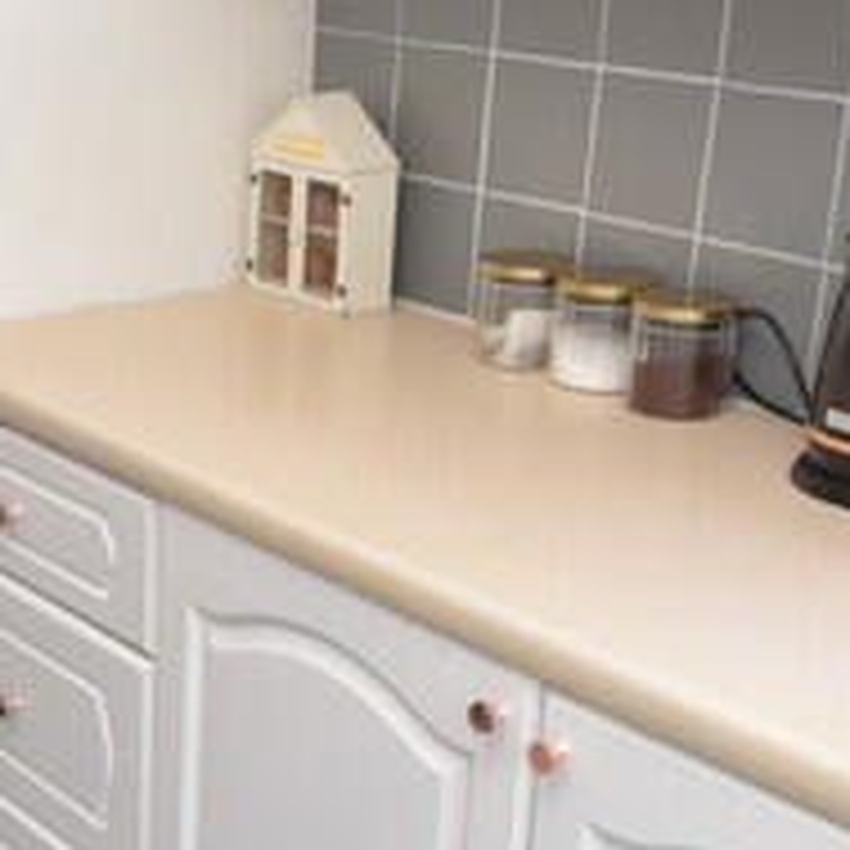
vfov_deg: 24.9
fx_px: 1917
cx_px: -36
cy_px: 560
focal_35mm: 69
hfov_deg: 23.7
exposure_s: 1/200
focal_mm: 10
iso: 800
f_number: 4.5
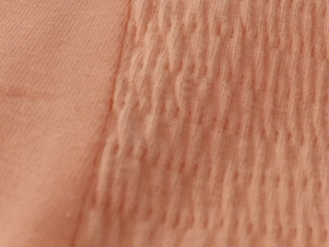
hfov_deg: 27.0
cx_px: 161
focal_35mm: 72
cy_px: -2
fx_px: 684
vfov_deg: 19.8
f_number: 2.2
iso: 160
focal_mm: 4.15
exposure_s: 1/33
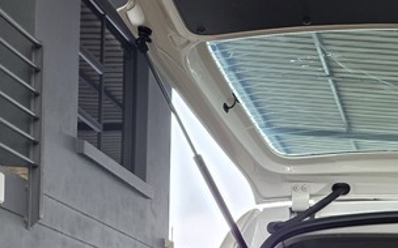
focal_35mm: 82
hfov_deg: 23.7
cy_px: 377
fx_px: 889
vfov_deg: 14.8
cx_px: 431
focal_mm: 6.25
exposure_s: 1/100
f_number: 1.7
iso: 160
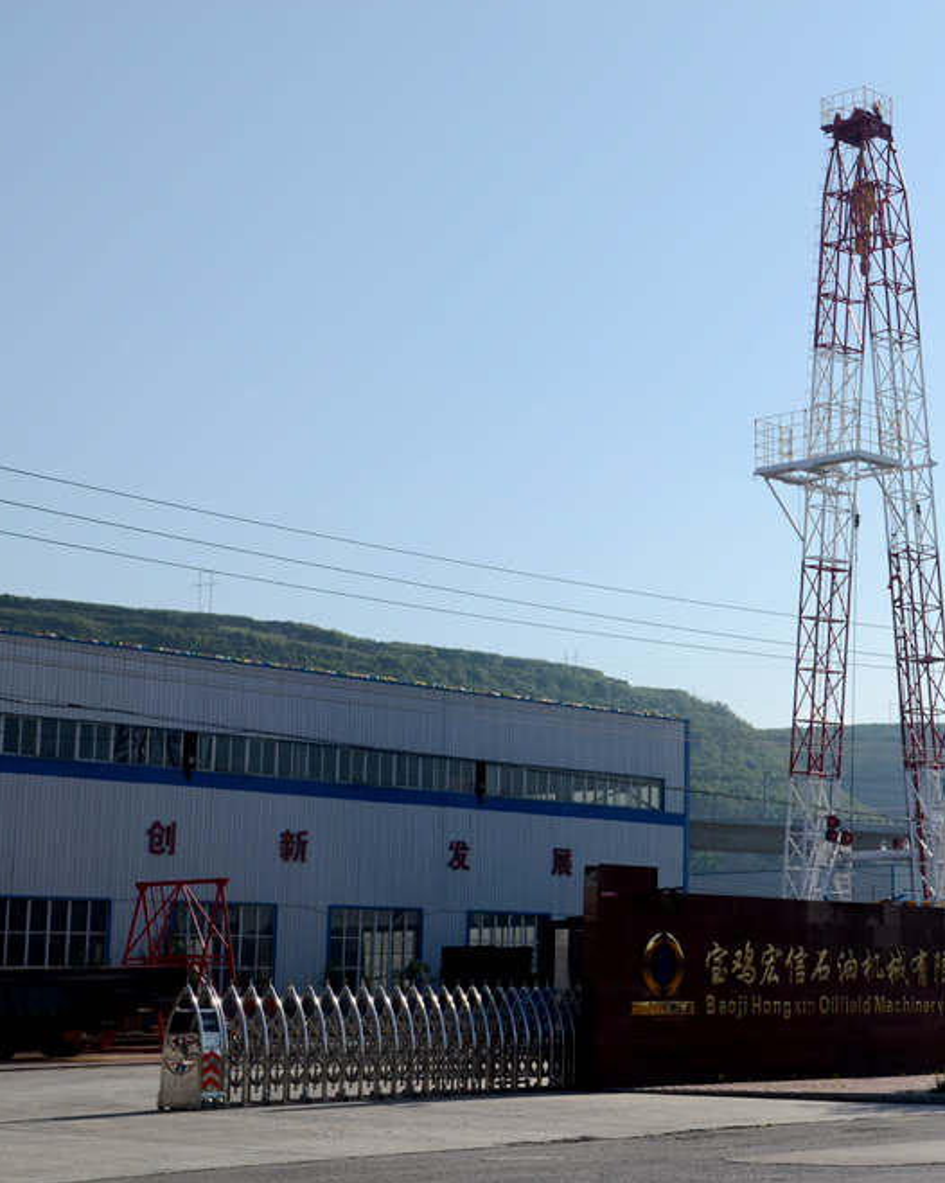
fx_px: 2448
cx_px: 877
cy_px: 604
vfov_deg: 27.1
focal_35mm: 70
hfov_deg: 21.3
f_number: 11
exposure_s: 1/160
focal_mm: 32
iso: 100
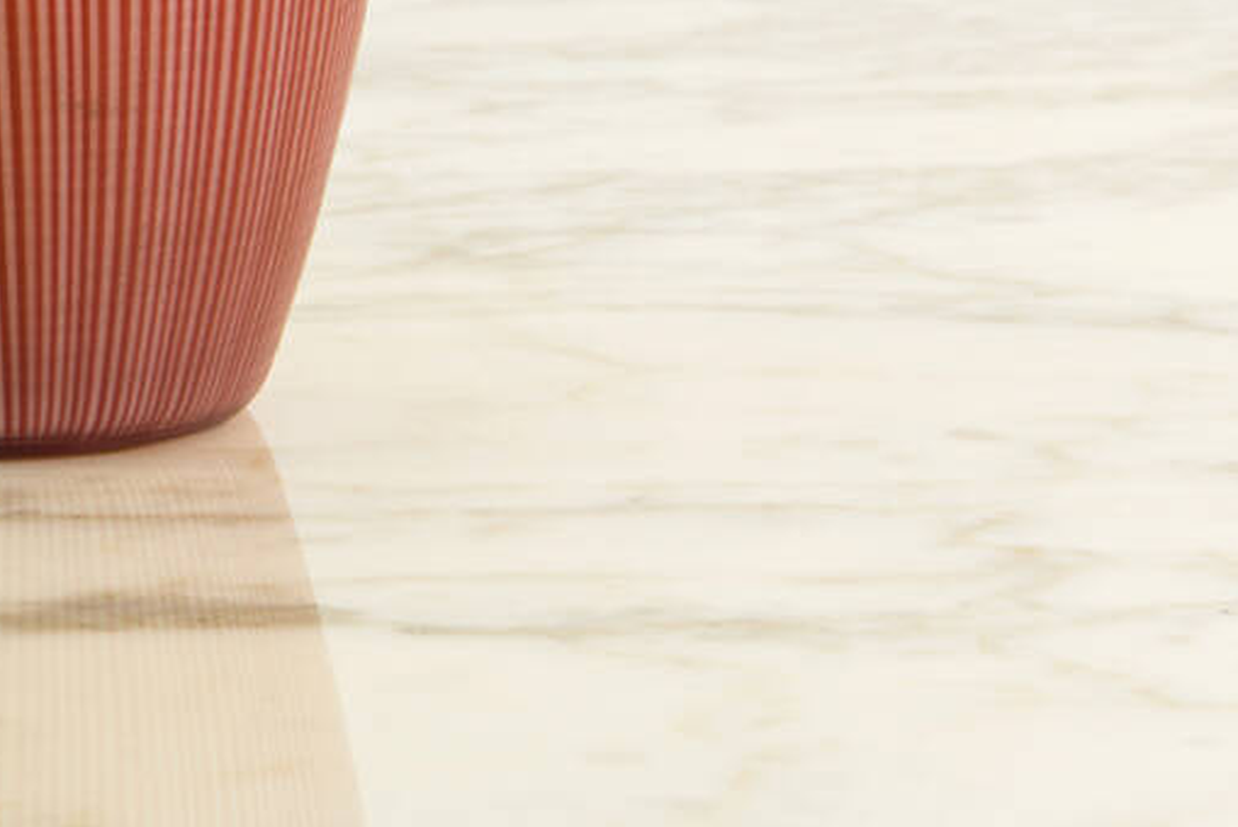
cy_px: -272
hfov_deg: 12.3
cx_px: -47
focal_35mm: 165
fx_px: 5677
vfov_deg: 8.2
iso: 100
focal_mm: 60
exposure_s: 1/200
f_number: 14
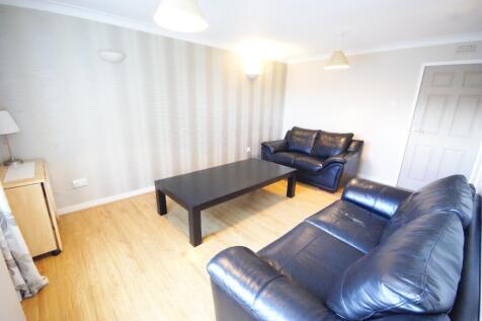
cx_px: 241
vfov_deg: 77.3
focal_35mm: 15
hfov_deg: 100.4
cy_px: 160
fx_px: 201
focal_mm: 10
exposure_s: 1/15
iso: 3200
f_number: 5.6
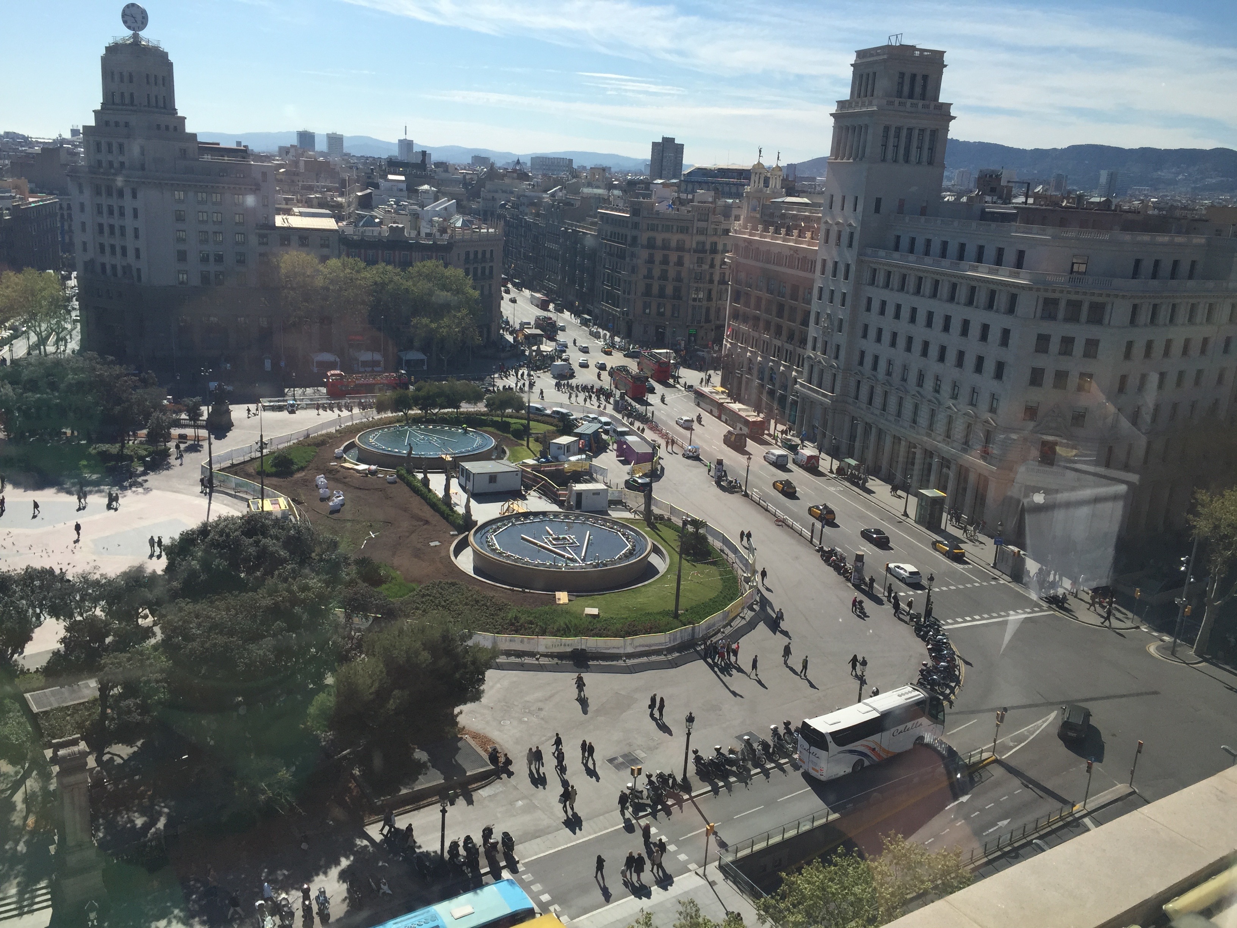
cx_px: 618
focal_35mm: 29
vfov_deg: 48.2
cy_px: 464
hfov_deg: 61.7
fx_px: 1036
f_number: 2.2
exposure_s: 1/1236
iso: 32
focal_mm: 4.15
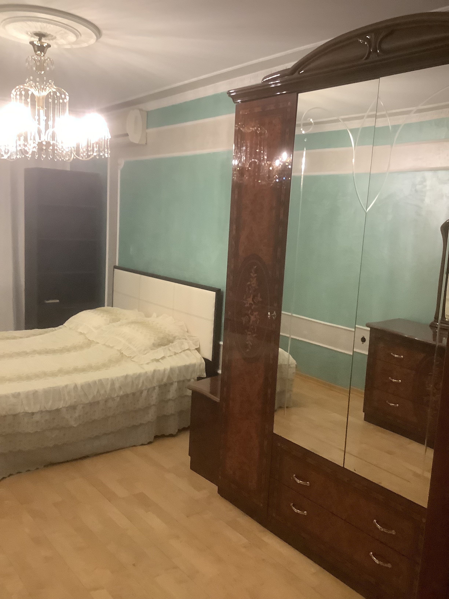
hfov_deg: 45.4
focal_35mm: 31
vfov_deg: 58.4
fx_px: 536
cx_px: 224
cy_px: 300
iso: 320
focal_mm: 3.3
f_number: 2.4
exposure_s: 1/50
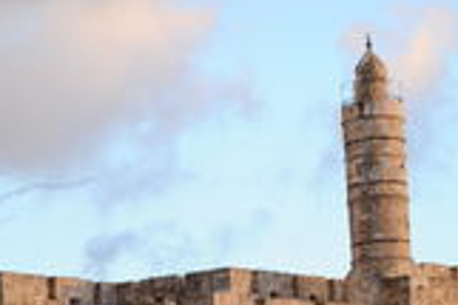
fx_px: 2682
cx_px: 262
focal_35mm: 211
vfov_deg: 6.5
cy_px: 181
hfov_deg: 9.8
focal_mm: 85
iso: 800
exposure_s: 1/4000
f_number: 1.8
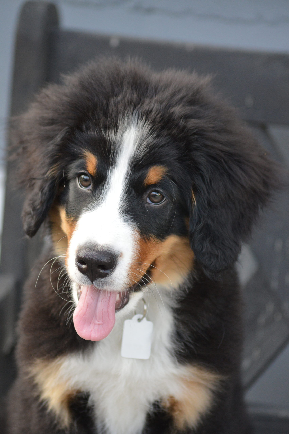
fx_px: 2443
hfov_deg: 6.8
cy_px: 217
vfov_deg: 10.2
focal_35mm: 202
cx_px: 144
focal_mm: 135
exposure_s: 1/500
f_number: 4.2
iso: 800
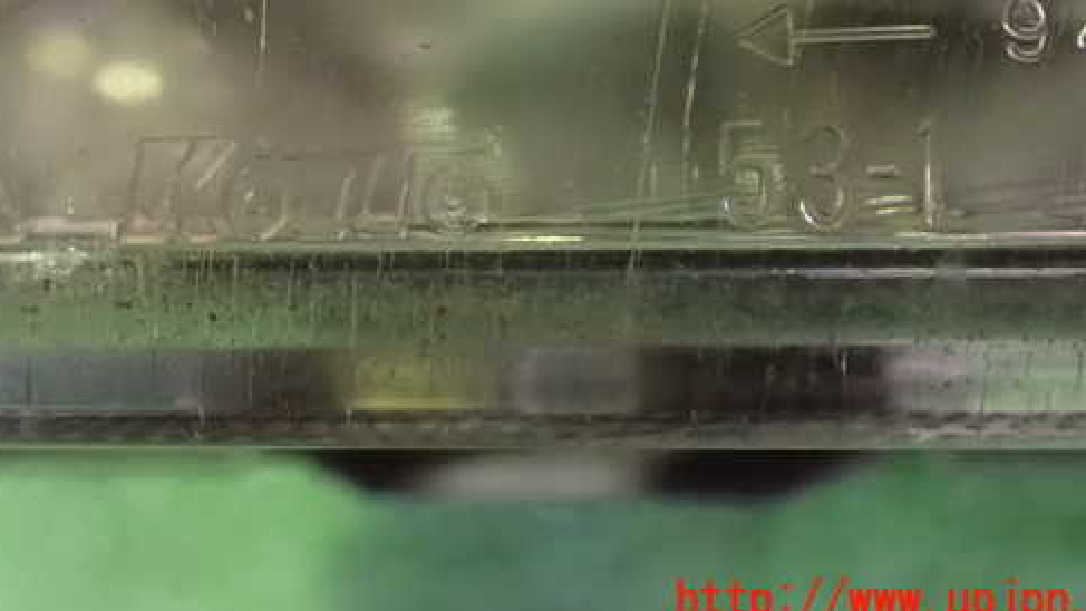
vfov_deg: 23.2
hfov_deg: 40.6
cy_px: 127
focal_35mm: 51
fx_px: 1469
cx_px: 511
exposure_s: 1/20
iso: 1600
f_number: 2.7
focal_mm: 6.83
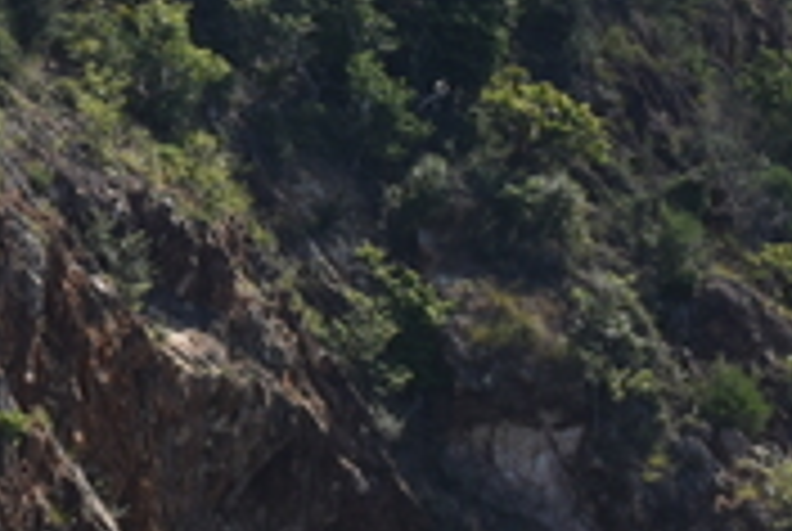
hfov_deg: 5.1
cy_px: -68
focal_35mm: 407
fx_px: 8969
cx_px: 140
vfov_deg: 3.4
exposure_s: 1/320
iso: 100
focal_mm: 56
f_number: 9
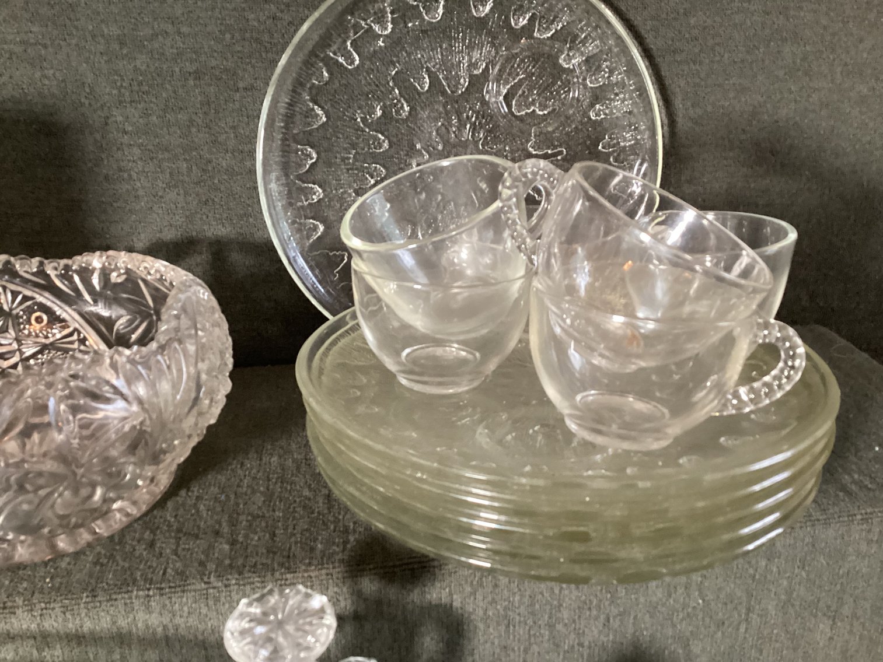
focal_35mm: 31
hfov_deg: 58.3
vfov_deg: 45.4
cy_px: 331
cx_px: 442
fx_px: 791
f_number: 2.4
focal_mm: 3.3
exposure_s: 1/33
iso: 400
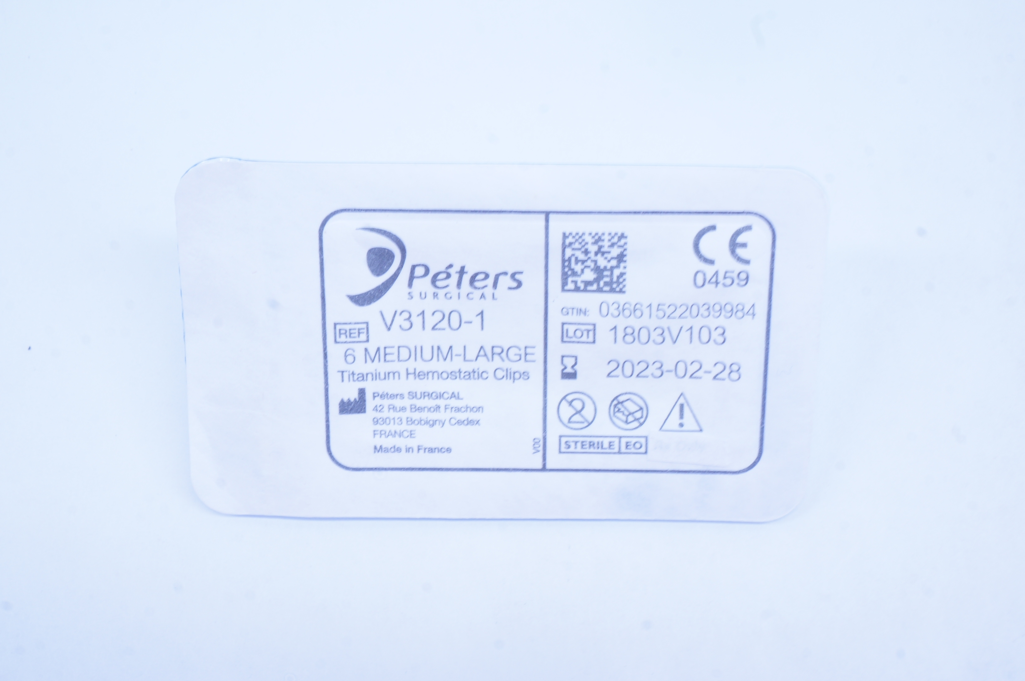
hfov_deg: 37.9
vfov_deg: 25.7
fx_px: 1493
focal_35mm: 52
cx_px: 512
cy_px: 340
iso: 400
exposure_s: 1/10
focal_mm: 35
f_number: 16
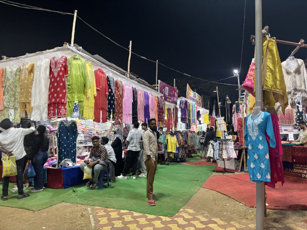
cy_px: 115
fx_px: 231
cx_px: 154
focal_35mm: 26
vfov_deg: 53.1
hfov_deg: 67.3
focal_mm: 5.96
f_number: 1.6
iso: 125
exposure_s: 1/50
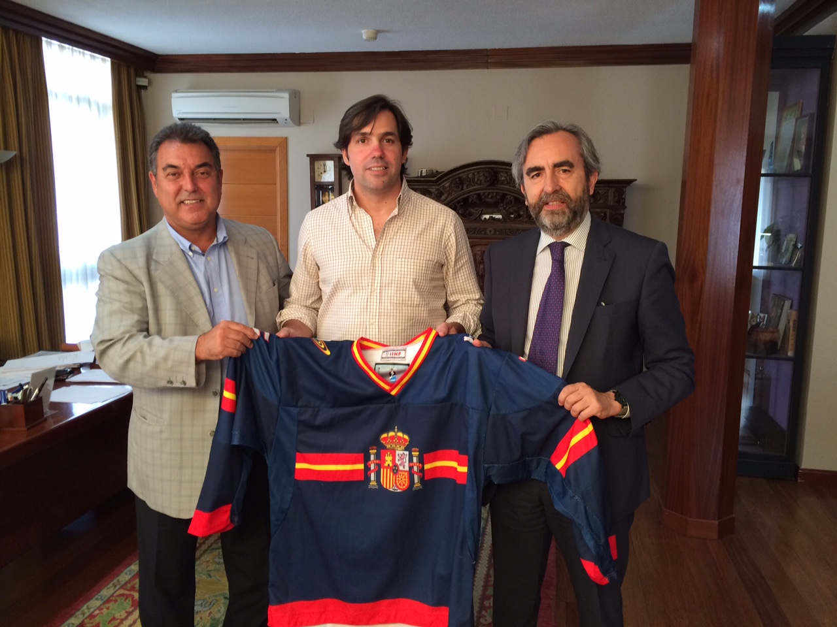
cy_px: 314
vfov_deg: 48.2
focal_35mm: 29
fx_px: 701
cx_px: 418
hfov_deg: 61.7
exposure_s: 1/30
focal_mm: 4.15
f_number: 2.2
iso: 100
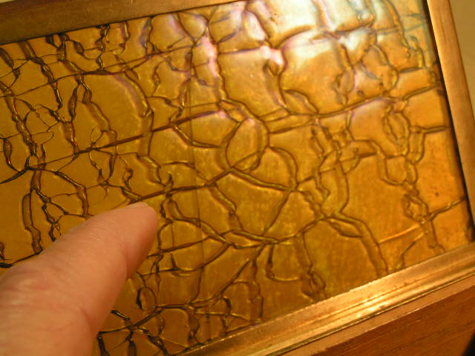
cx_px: 238
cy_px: 178
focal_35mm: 63
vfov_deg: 23.3
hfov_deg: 30.7
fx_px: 864
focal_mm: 9.7
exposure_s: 1/60
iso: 50
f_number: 3.5
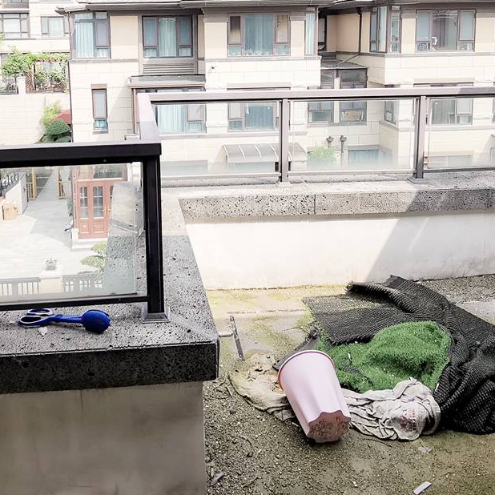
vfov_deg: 45.1
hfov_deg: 46.9
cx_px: 190
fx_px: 566
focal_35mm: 35
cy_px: 105
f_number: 2.2
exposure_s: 1/503
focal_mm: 2.26
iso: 50
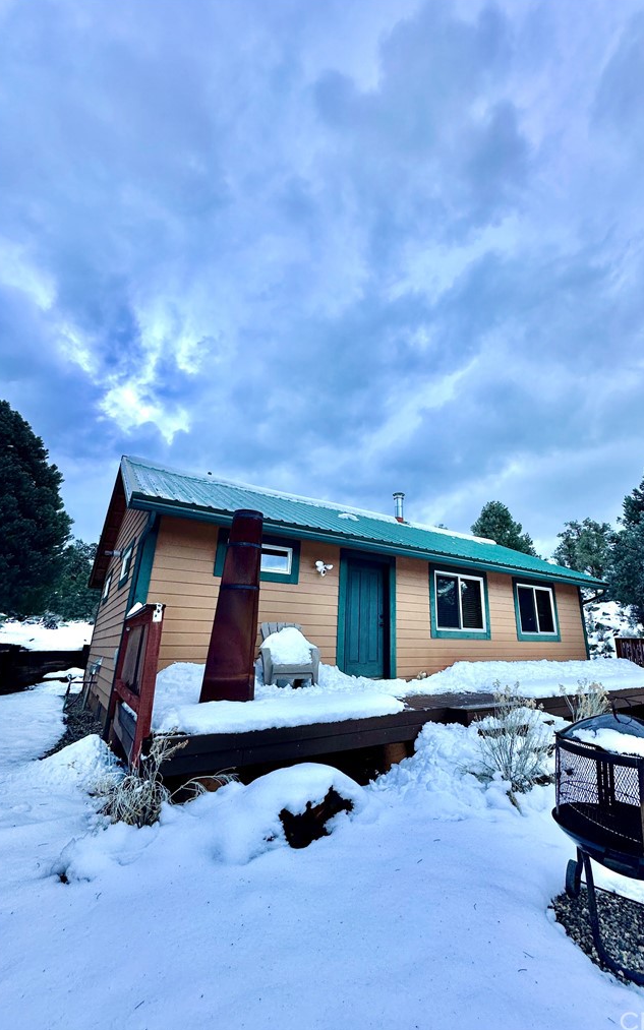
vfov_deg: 101.5
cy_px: 516
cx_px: 376
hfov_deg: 74.2
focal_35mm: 15
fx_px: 421
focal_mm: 2.22
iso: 80
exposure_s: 1/99
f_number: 2.2
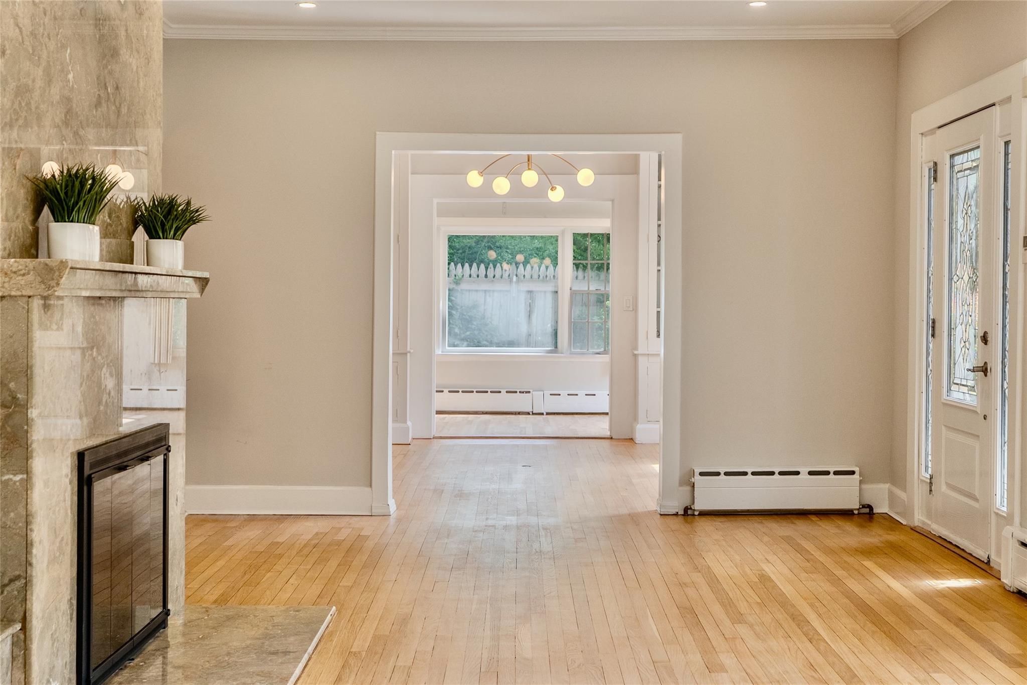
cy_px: 342
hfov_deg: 38.2
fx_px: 1483
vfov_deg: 26.0
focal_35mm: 52
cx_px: 514
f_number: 2.8
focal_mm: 35
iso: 400
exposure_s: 1/1600
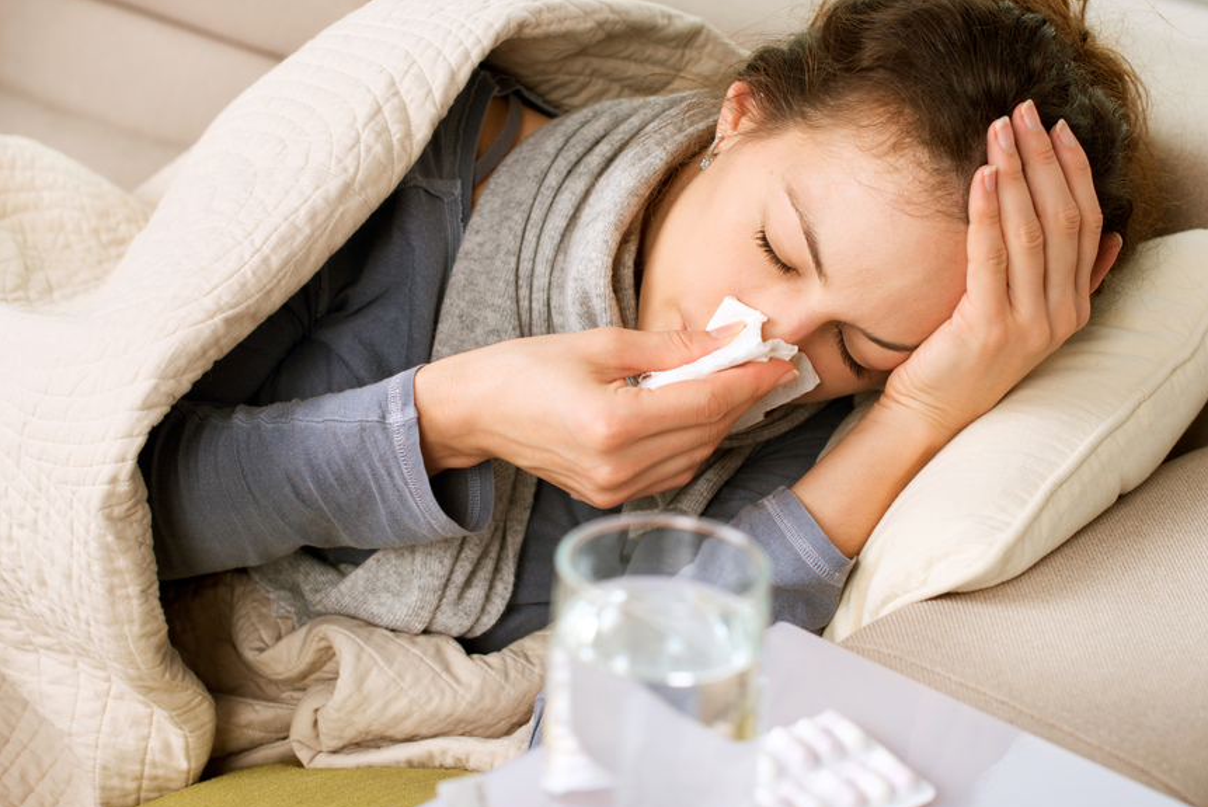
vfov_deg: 23.4
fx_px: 1947
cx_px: 632
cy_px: 396
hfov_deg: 34.5
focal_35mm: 58
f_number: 4.5
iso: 250
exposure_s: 1/125
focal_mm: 50
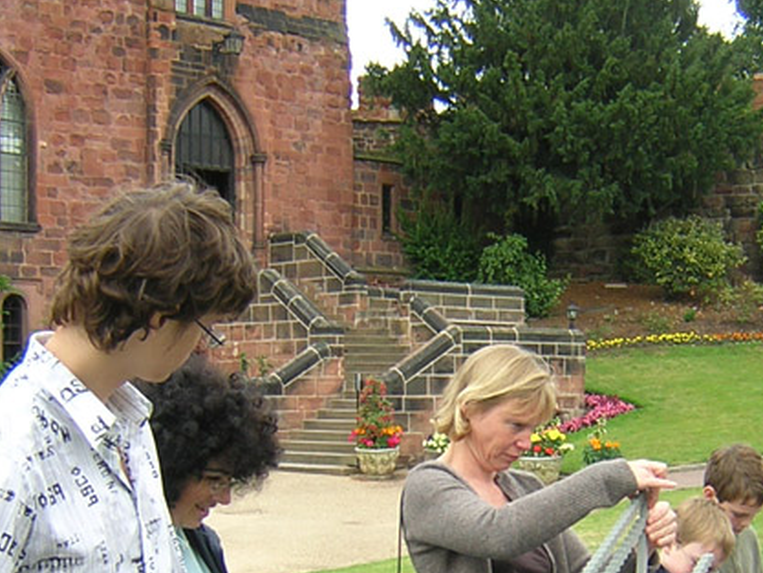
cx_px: 527
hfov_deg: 27.9
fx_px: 1521
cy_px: 483
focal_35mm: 69
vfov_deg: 21.0
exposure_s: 1/124
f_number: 2.6
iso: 100
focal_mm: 4.7
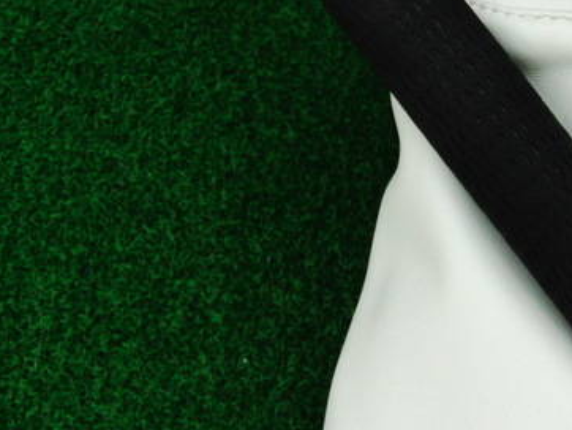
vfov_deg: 19.2
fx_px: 1257
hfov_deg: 25.1
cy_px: 76
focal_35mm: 76
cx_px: 477
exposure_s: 1/80
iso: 320
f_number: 3.7
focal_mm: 7.54
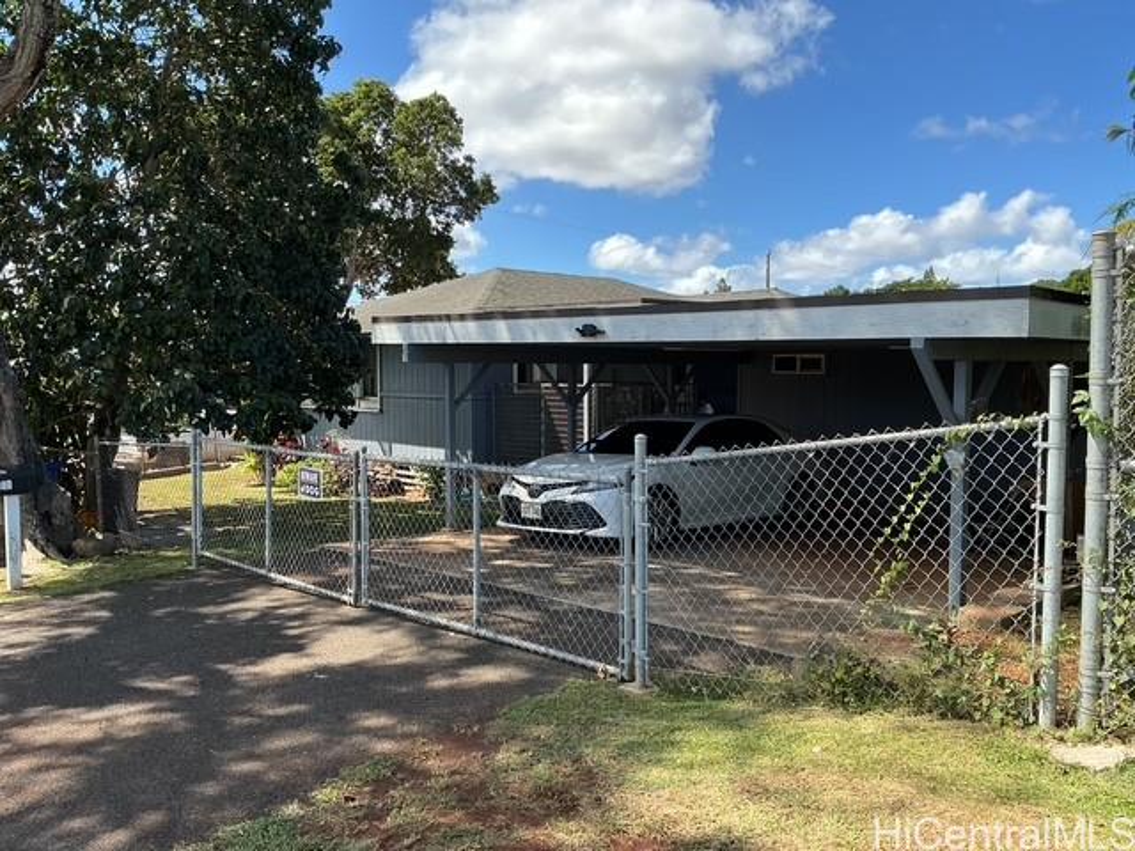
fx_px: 951
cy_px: 426
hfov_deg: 61.7
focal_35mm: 29
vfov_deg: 48.2
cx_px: 568
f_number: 1.8
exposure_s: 1/1015
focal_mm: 3
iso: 25
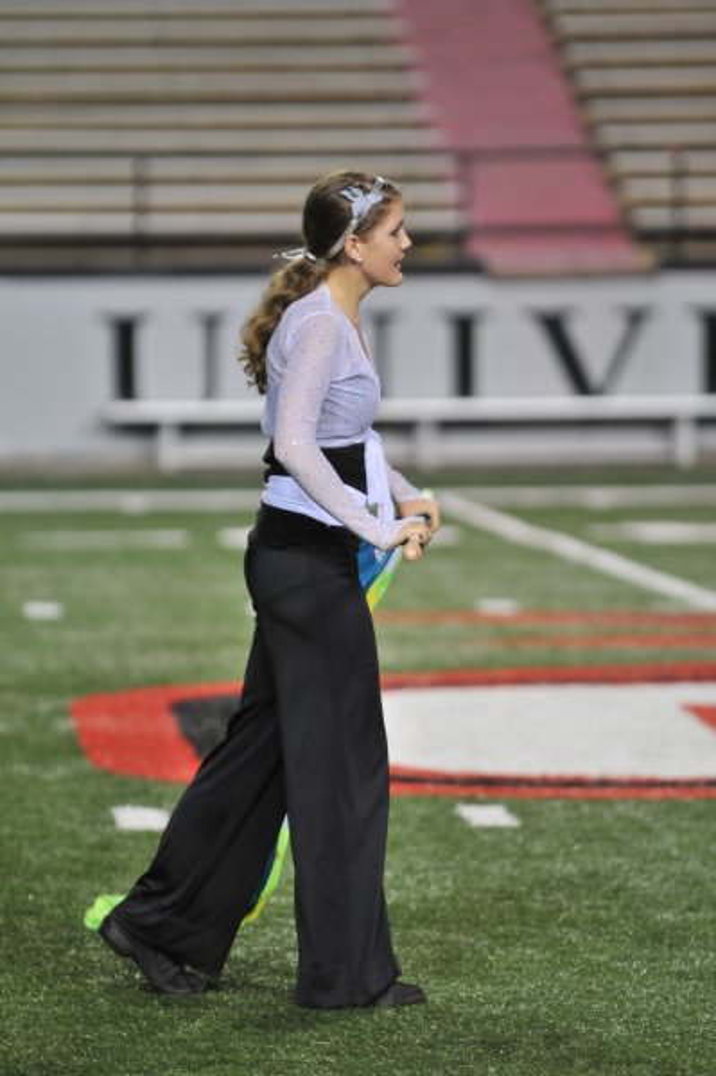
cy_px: 538
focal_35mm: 300
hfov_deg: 4.6
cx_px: 358
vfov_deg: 6.9
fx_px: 8965
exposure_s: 1/320
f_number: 2.8
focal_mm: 200
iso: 800
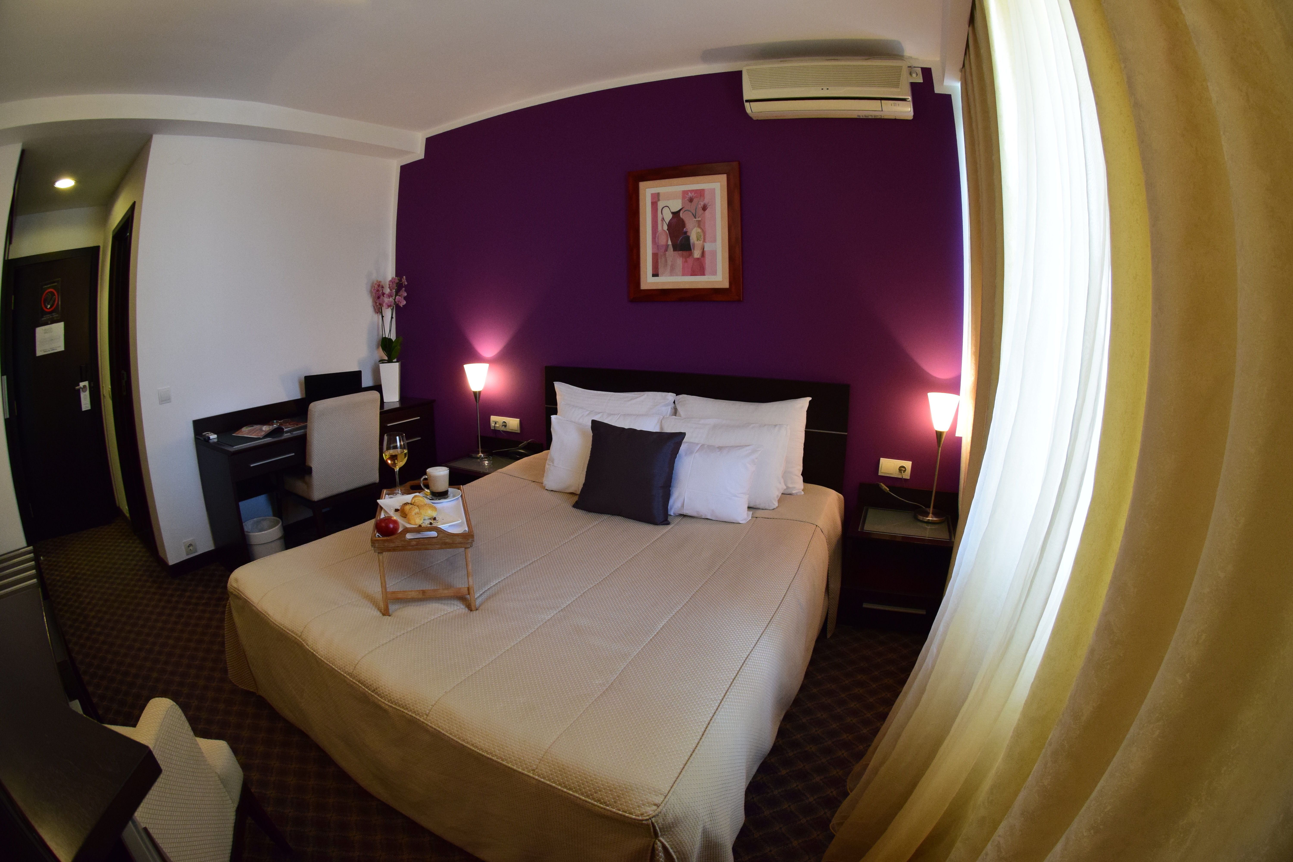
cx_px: 646
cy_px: 431
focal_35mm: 16
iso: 1600
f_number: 8
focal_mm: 10.5
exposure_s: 1/60
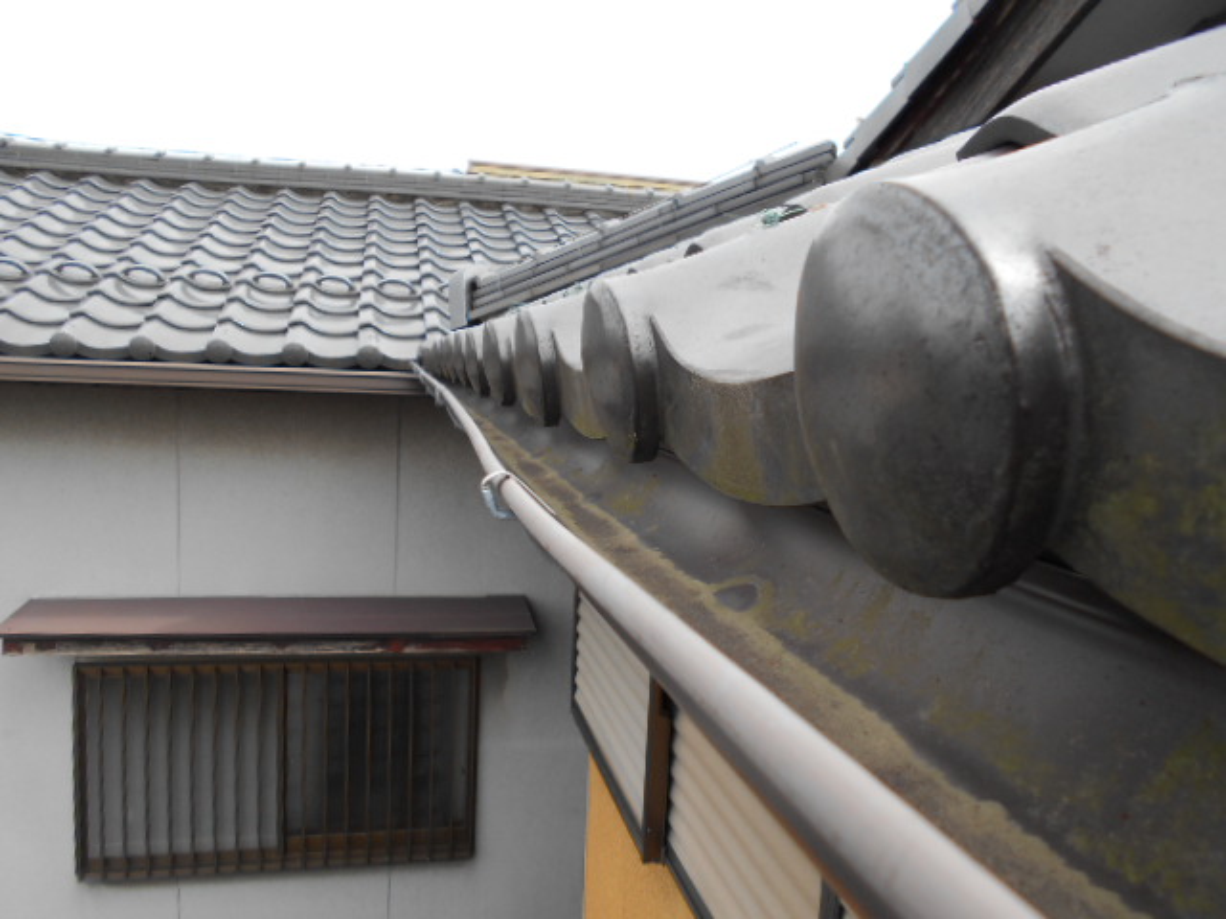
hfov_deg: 67.3
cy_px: 460
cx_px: 613
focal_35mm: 26
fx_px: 921
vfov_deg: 53.1
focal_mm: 4.6
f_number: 3.2
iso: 80
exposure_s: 1/400
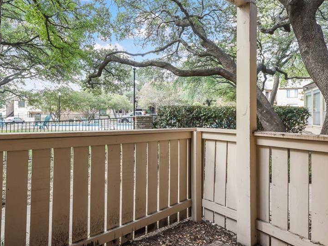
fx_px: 215
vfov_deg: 59.5
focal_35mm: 23
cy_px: 117
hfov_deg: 74.6
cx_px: 156
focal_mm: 11
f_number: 8
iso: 200
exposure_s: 1/40
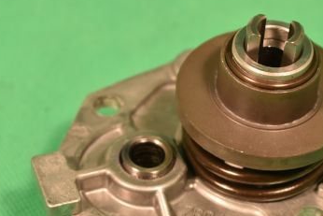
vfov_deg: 9.6
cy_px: 143
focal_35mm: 143
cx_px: 221
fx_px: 1282
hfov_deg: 14.3
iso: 140
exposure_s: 1/100
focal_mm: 55
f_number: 5.6
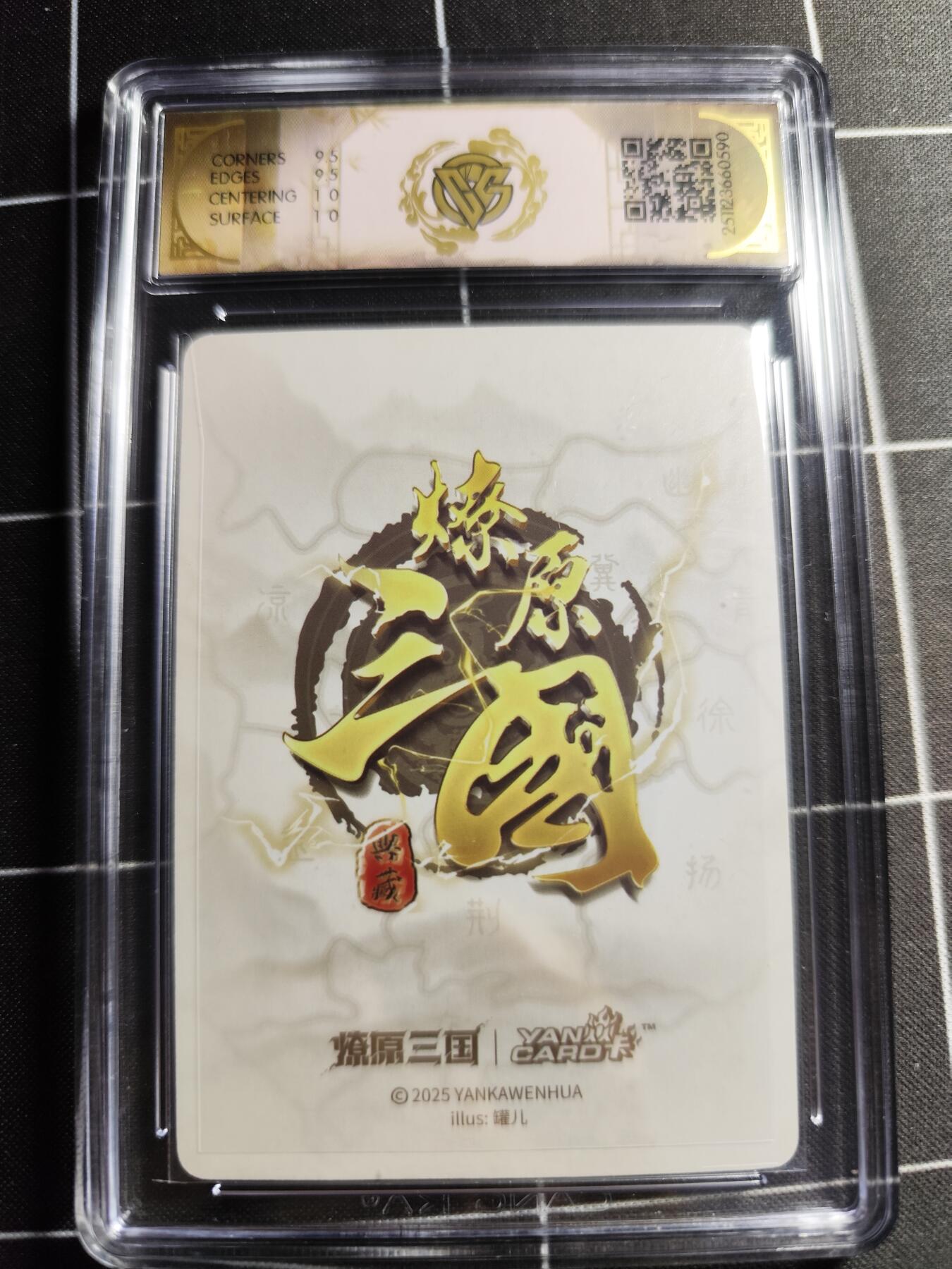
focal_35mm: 23
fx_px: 843
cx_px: 476
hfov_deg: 58.9
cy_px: 634
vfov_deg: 73.9
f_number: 1.65
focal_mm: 6.14
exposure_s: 1/100
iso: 250
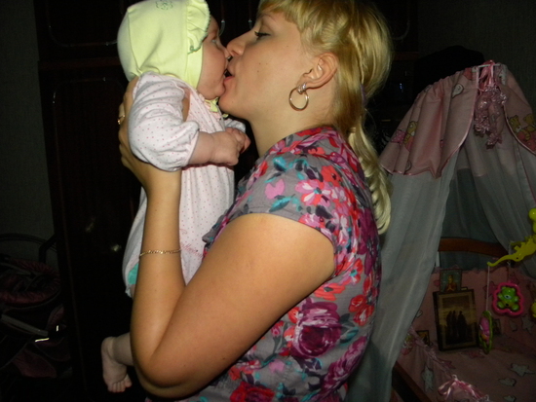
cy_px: 201
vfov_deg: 49.8
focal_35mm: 28
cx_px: 268
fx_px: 434
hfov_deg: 63.4
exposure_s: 1/26
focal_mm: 5
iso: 400
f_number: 7
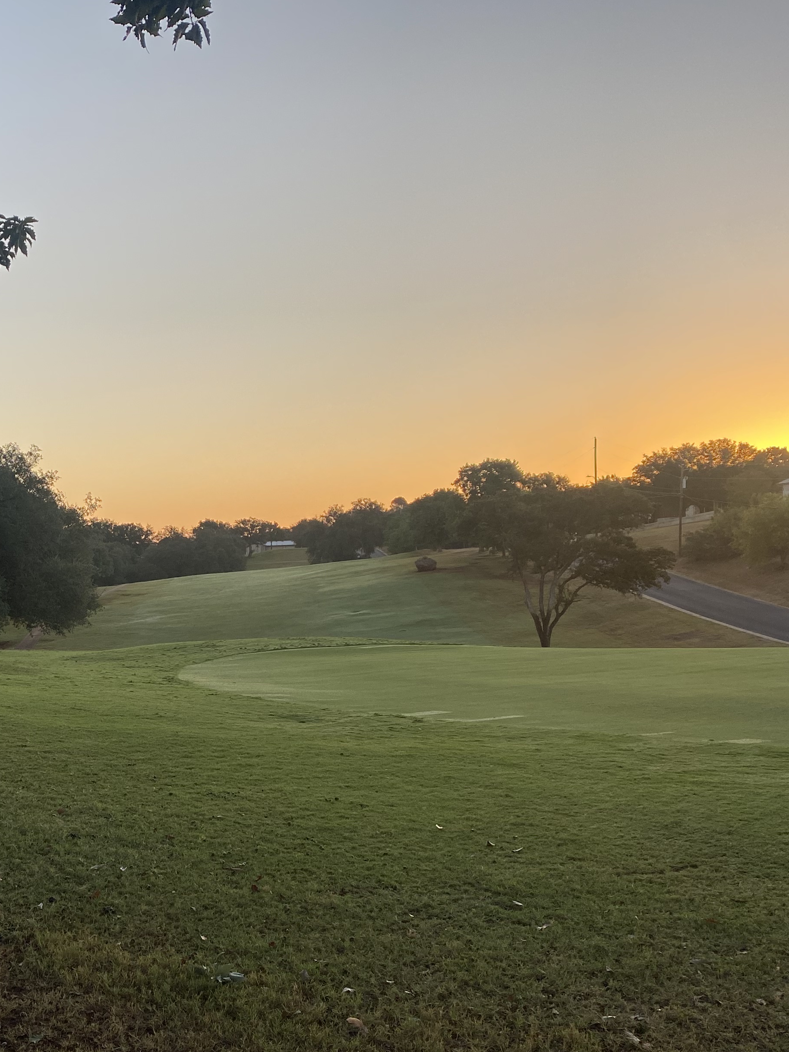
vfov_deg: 43.7
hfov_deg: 32.0
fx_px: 1307
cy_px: 623
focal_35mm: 43
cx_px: 85
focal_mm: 4.25
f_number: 1.8
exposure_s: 1/573
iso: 32
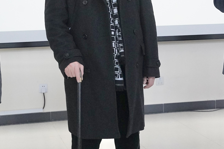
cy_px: -5
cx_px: 113
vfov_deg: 15.5
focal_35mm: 86
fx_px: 535
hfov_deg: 23.7
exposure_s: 1/125
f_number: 7.1
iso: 6400
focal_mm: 35
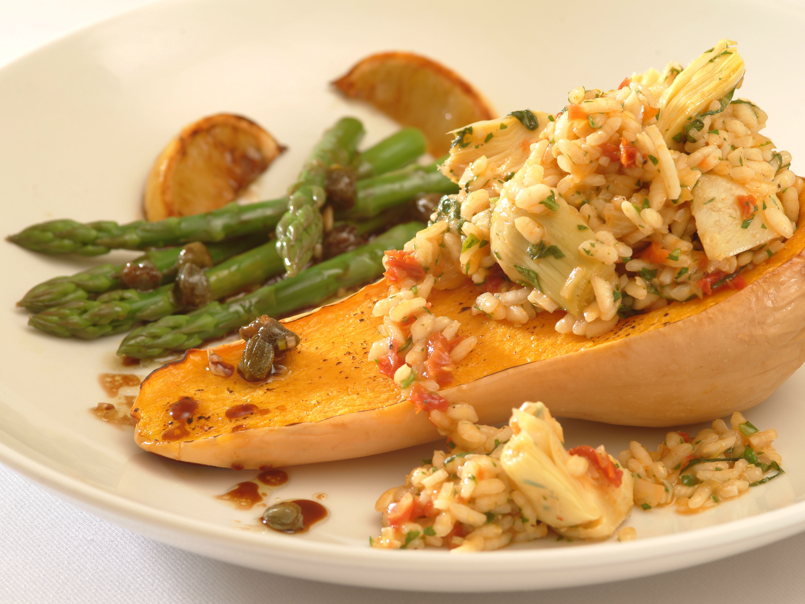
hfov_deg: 11.4
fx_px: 4036
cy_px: 300
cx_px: 438
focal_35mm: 174
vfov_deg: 8.6
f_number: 5.6
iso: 100
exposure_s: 1/60
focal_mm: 105
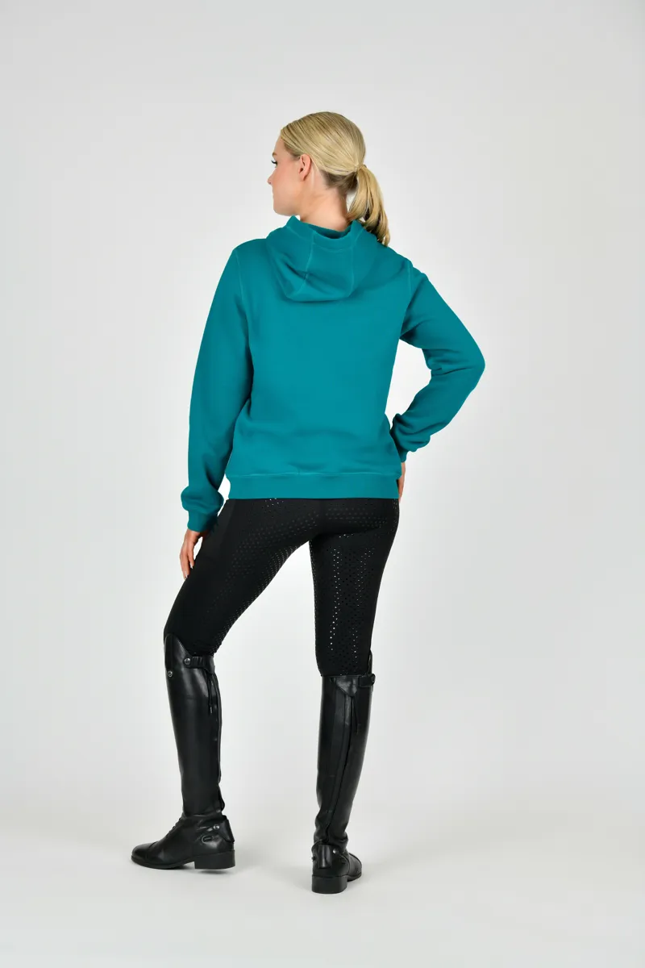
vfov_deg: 28.8
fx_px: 1881
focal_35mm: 70
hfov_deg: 19.5
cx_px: 322
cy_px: 484
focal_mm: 70
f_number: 5
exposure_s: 1/160
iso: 100
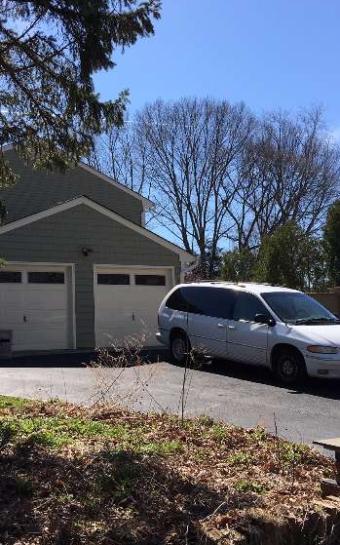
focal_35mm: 44
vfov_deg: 45.3
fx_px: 653
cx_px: 140
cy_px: 257
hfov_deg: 29.1
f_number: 2.2
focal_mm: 4.15
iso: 25
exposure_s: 1/1202
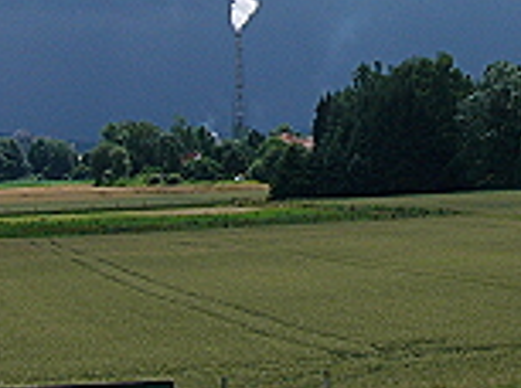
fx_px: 1772
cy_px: -46
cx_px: 392
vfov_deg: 12.3
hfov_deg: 16.6
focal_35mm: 118
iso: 50
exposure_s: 1/500
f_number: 5.2
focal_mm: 6
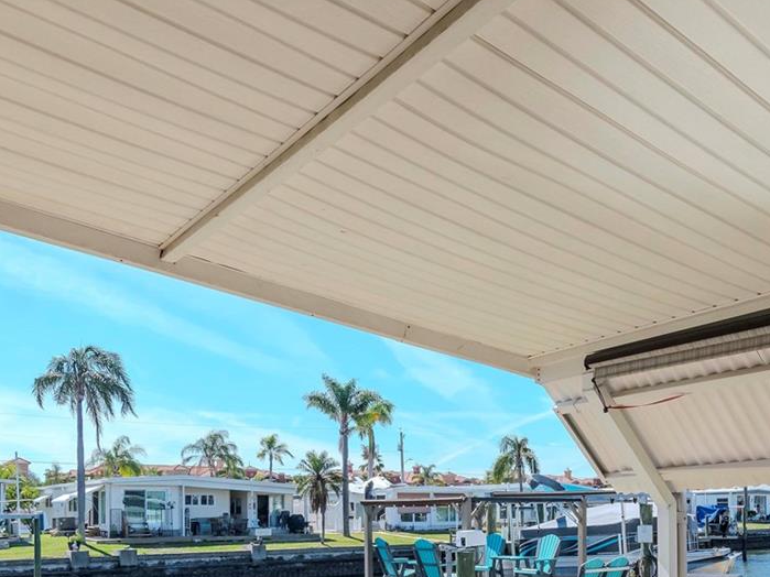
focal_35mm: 33
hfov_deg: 55.3
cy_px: 507
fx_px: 734
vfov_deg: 40.1
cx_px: 404
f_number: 7.1
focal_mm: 10
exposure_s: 1/1250
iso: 500
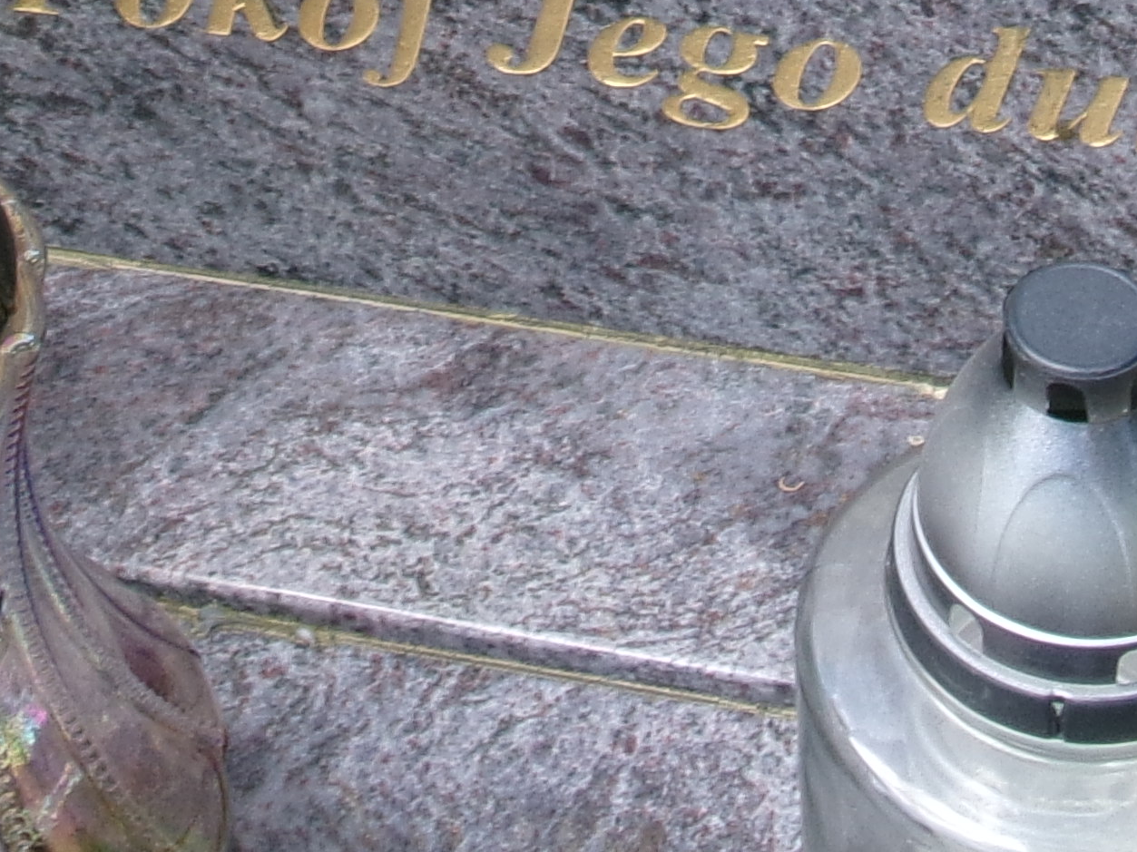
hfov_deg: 19.1
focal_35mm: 103
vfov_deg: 13.0
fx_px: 3382
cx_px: 523
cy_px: -694
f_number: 3.9
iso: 100
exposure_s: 1/150
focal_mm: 5.1
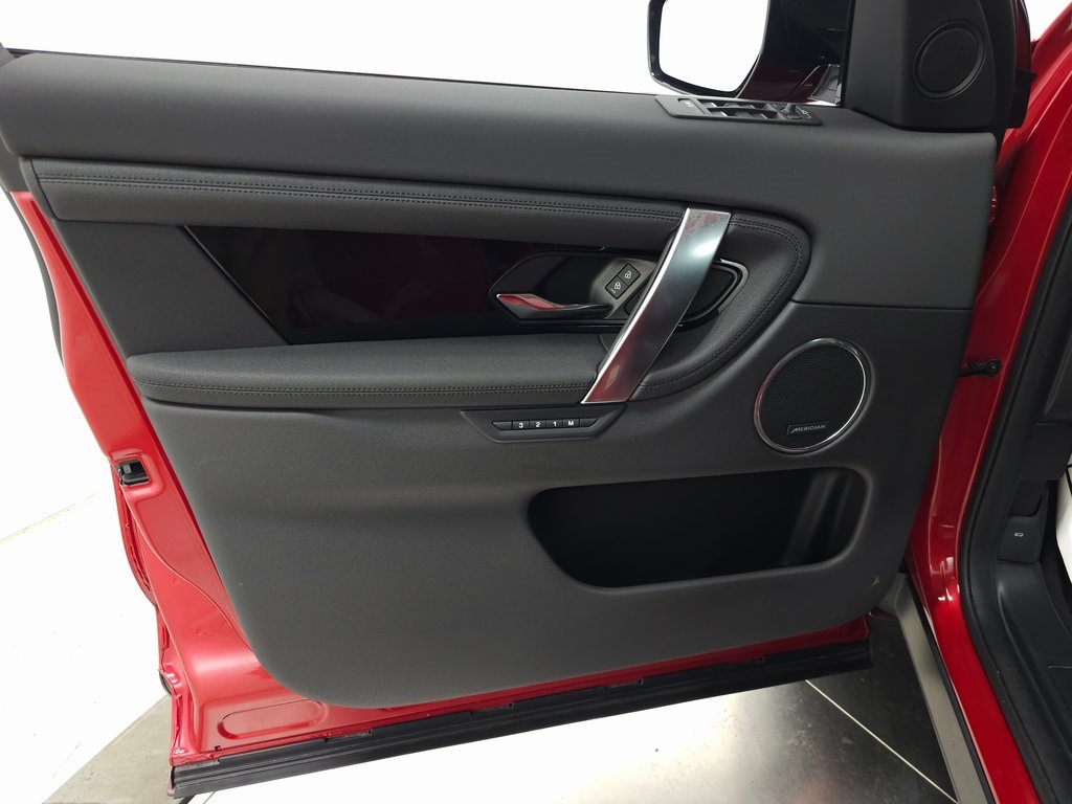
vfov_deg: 58.9
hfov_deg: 73.9
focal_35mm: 23
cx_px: 536
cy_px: 402
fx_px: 712
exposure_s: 1/60
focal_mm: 6.3
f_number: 1.7
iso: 160
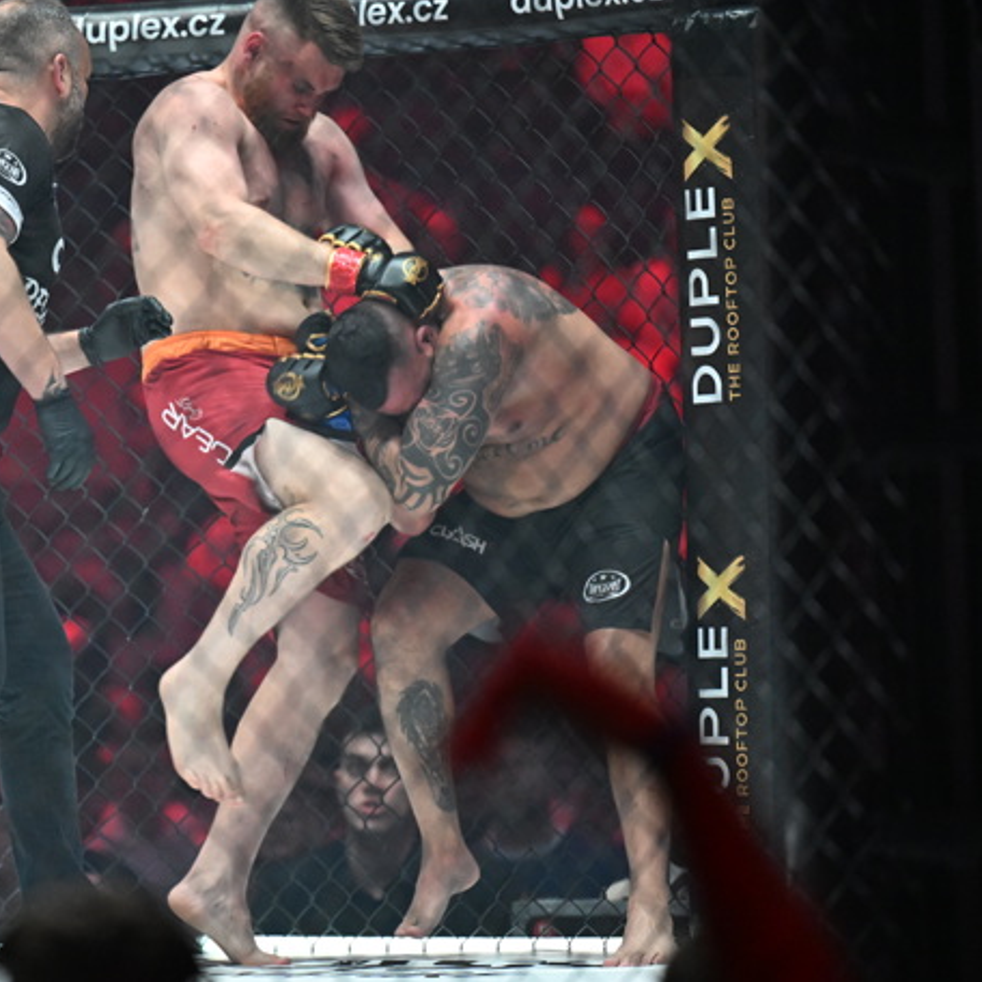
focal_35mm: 257
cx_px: 280
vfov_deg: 6.8
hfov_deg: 6.8
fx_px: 8248
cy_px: 491
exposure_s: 1/500
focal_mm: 200
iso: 6400
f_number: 2.8
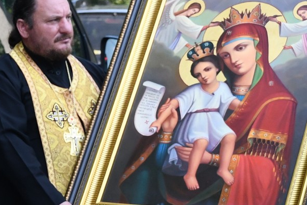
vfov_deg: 11.9
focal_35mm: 115
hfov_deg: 17.6
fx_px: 981
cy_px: 98
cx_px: 253
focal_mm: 38
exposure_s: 1/2000
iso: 800
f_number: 4
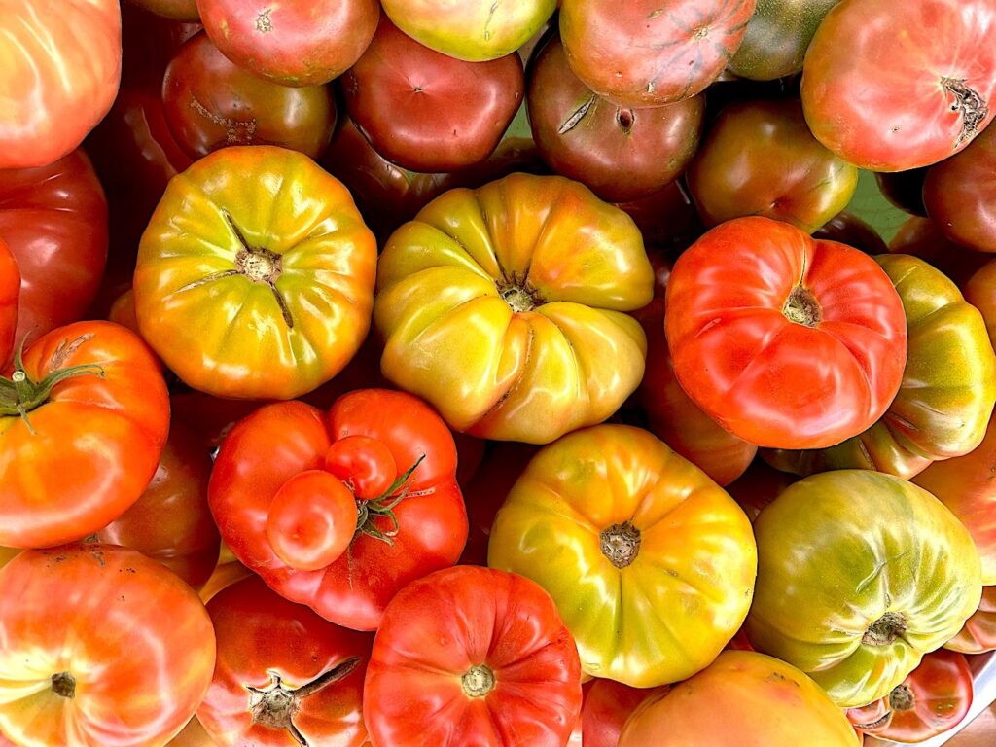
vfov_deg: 53.1
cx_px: 498
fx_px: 748
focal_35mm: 26
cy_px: 374
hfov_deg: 67.3
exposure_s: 1/400
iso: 50
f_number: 1.6
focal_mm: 5.1
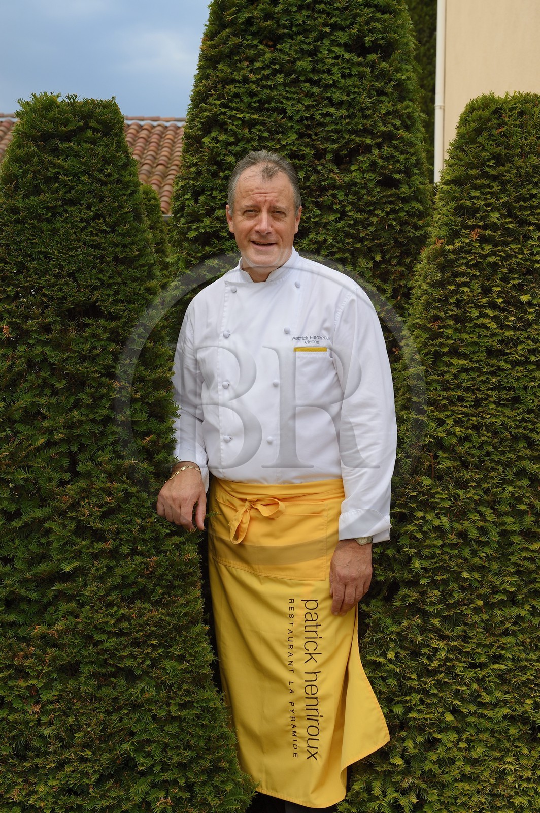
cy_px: 406
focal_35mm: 50
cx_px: 270
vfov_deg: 39.6
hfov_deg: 26.9
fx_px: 1127
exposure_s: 1/250
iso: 400
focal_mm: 50
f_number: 7.1
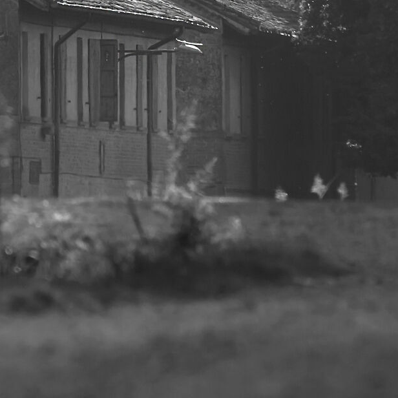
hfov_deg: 1.1
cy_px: -46
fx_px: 21554
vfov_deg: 1.1
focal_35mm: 1657
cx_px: 22
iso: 800
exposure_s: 1/800
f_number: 8
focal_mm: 500
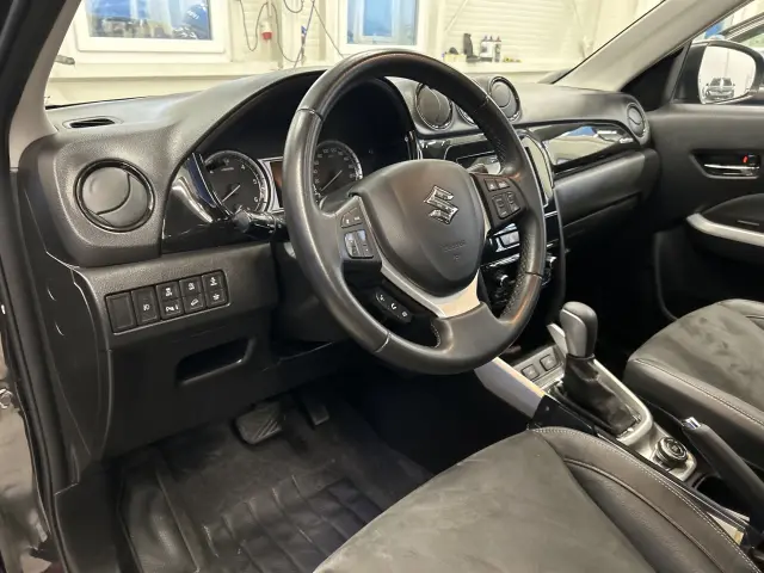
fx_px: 574
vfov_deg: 53.1
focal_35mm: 26
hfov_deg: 67.3
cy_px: 286
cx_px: 382
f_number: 1.5
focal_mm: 5.7
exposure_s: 1/33
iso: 640
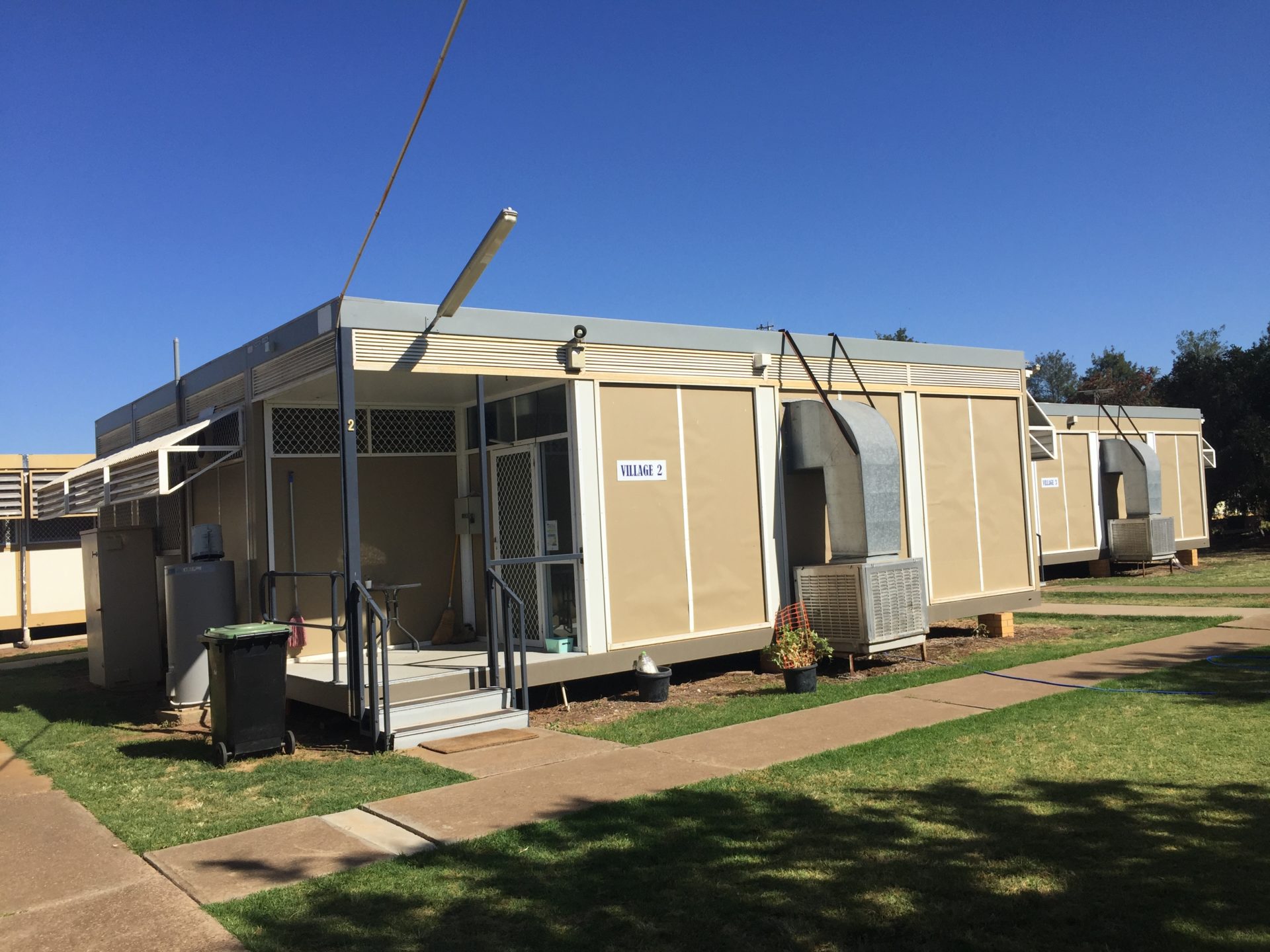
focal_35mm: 29
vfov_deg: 48.2
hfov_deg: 61.7
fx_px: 1064
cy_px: 476
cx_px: 635
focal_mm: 4.15
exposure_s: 1/3049
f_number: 2.2
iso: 32
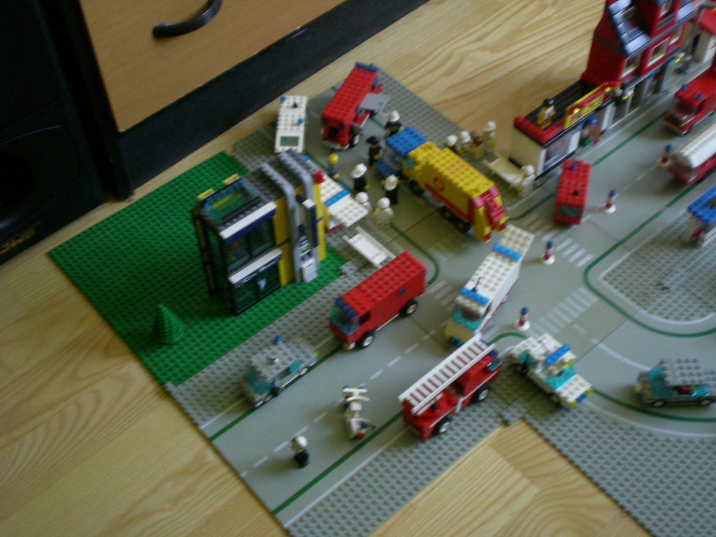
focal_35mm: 44
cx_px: 358
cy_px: 268
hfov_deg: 42.9
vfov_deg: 32.9
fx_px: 910
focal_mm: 7.4
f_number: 3.5
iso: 200
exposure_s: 1/35.8
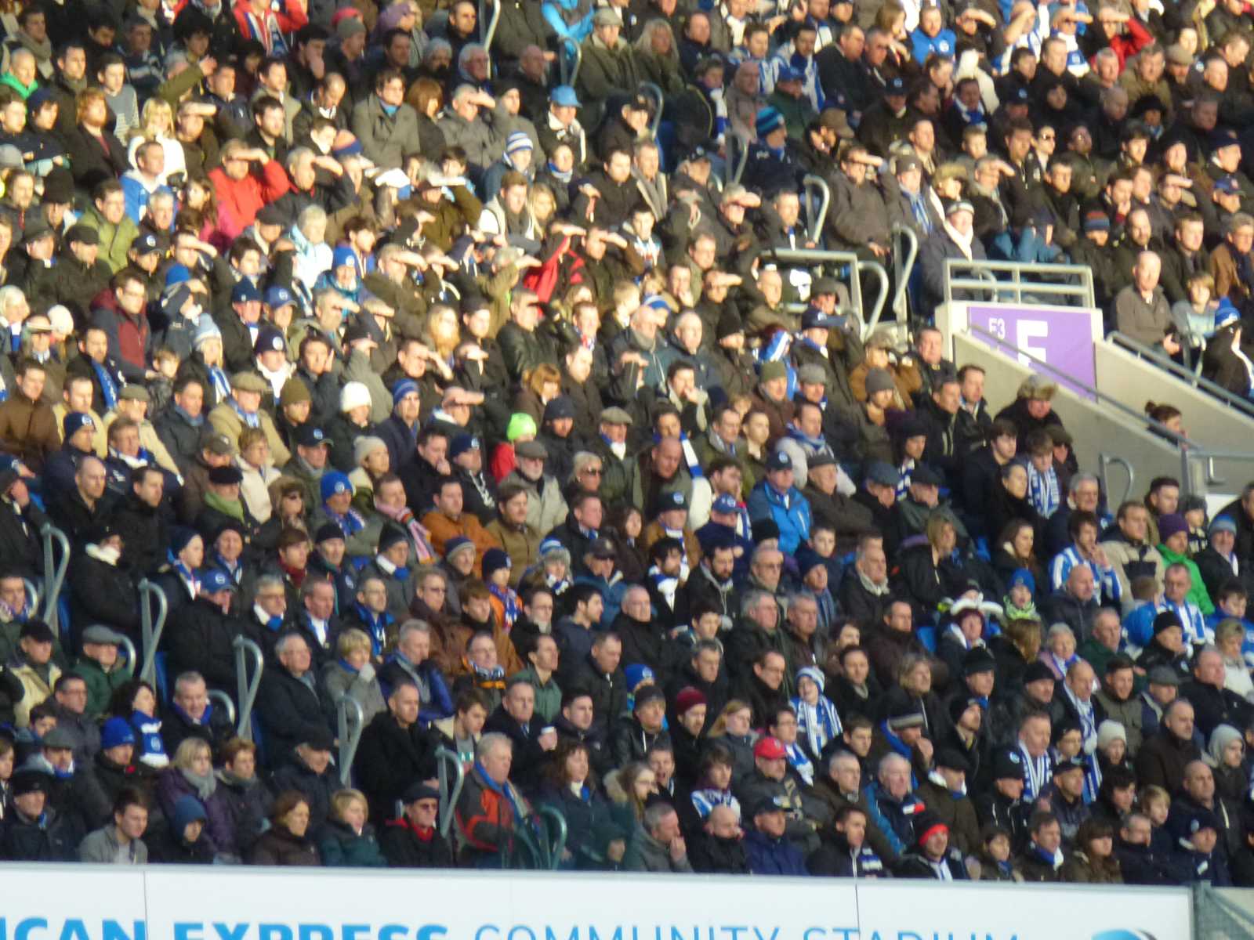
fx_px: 15867
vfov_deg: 3.4
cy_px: 470
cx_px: 627
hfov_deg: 4.5
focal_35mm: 438
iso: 320
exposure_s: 1/125
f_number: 5.9
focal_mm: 68.8
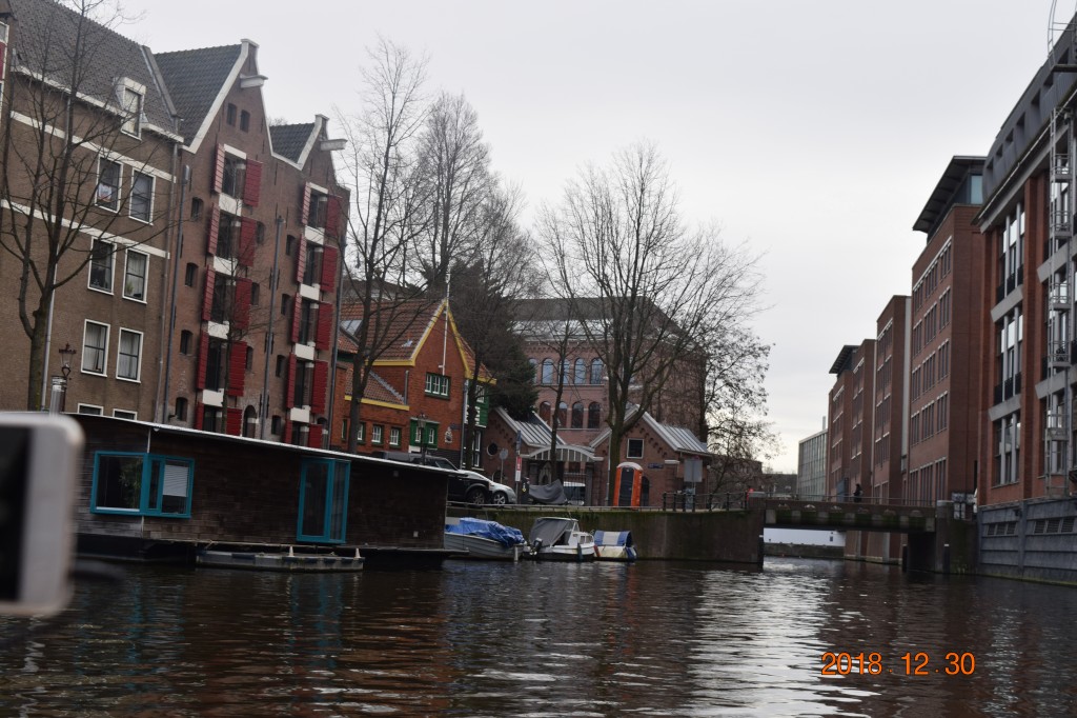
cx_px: 538
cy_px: 359
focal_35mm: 54
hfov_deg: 36.9
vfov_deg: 25.0
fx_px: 1615
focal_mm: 36
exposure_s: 1/200
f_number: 7.1
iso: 400
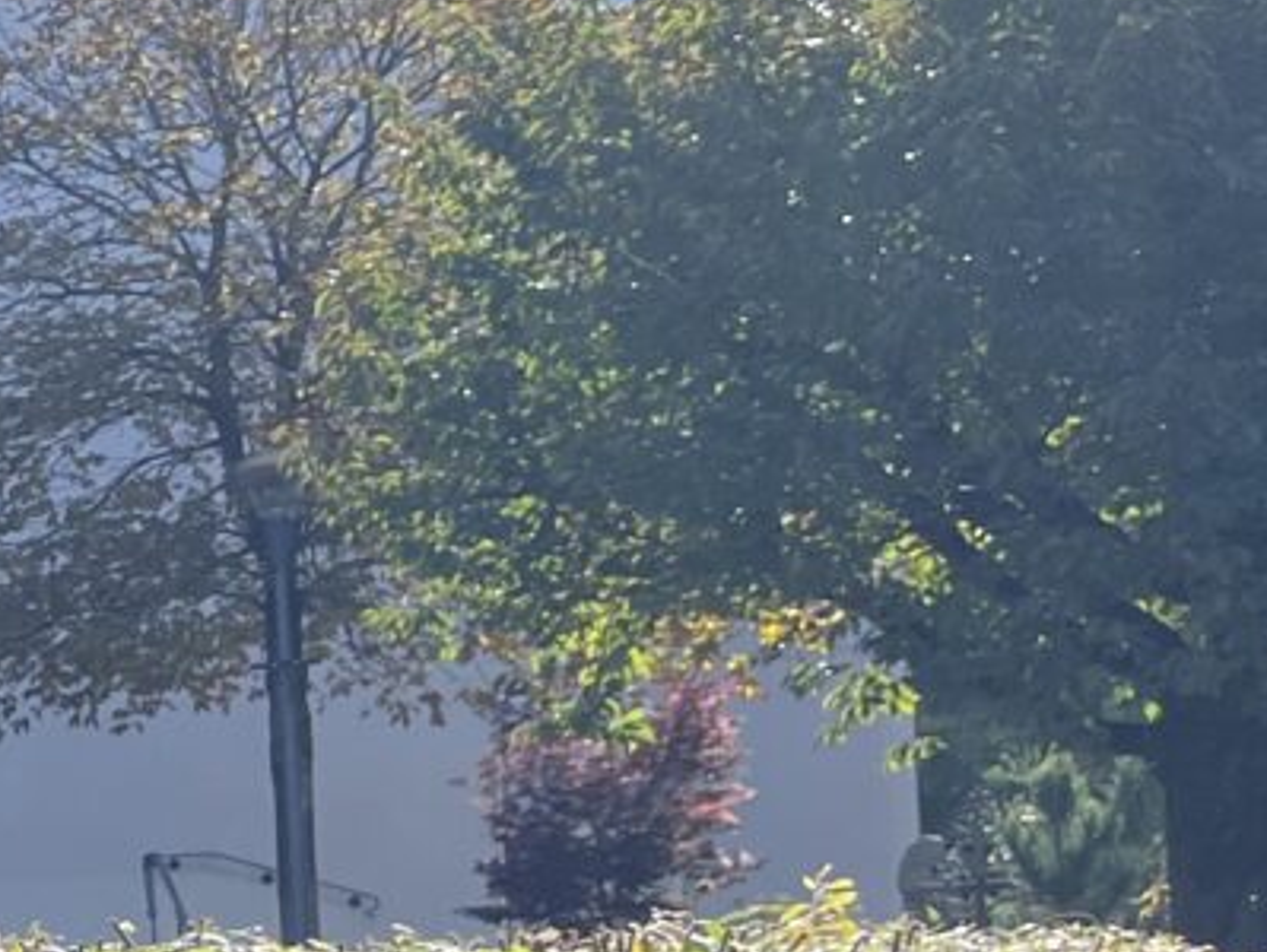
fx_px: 4579
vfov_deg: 11.5
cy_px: 1320
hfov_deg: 12.6
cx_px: -1705
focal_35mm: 125
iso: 50
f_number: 1.6
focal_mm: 5.1
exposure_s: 1/951
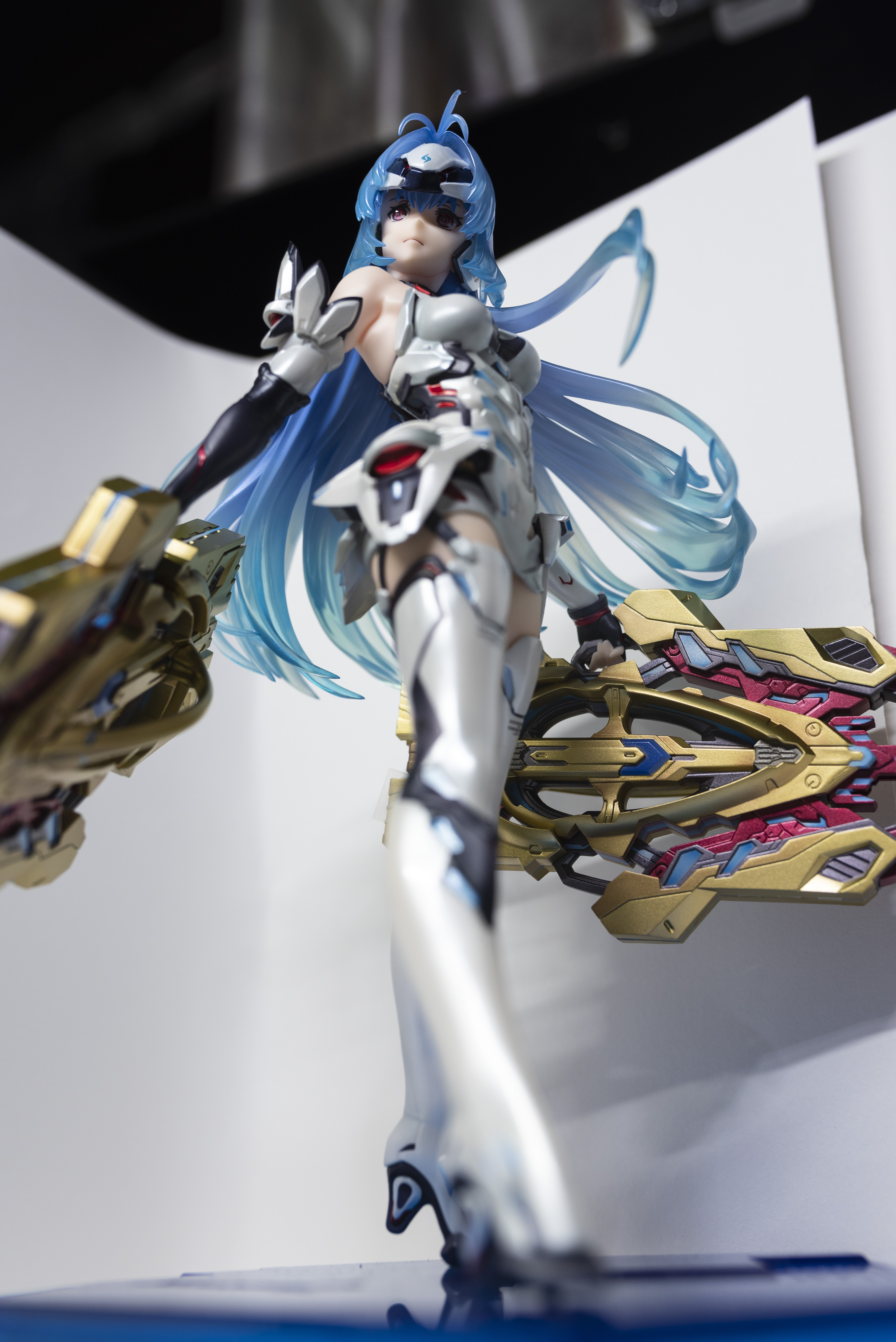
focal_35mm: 35
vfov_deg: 54.4
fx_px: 1305
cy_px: 671
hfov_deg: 37.9
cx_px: 448
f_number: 5.6
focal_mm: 35
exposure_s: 1/50
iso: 400
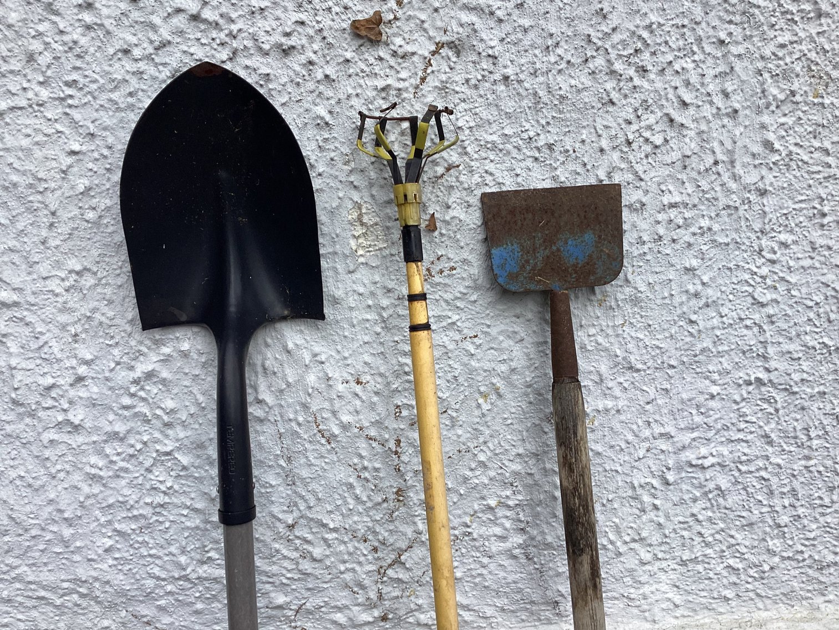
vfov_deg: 45.4
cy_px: 315
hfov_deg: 58.3
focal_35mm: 31
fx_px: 751
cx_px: 420
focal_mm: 3.3
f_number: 2.4
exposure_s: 1/354
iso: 25
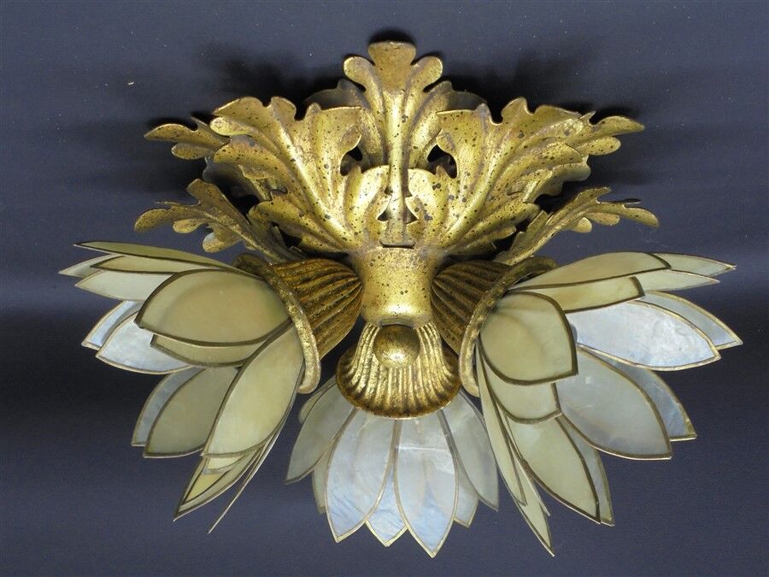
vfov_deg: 37.7
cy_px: 288
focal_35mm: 38
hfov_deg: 49.0
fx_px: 844
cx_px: 384
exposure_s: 1/30
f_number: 4.2
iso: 200
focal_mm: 6.9
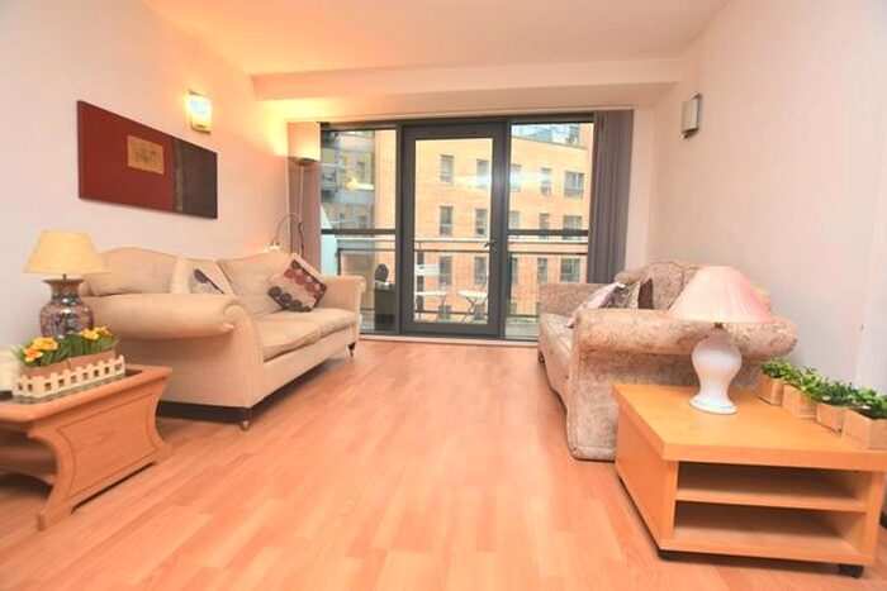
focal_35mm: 15
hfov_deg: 100.4
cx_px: 444
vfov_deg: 77.4
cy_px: 296
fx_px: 370
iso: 800
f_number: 5
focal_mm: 10
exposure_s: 1/100
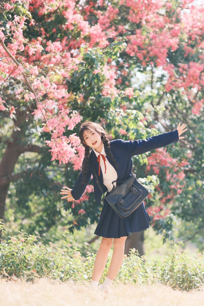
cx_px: 102
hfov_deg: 16.3
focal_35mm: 84
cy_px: 153
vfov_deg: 24.2
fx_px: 714
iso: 500
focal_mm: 56
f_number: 1.4
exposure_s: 1/4000
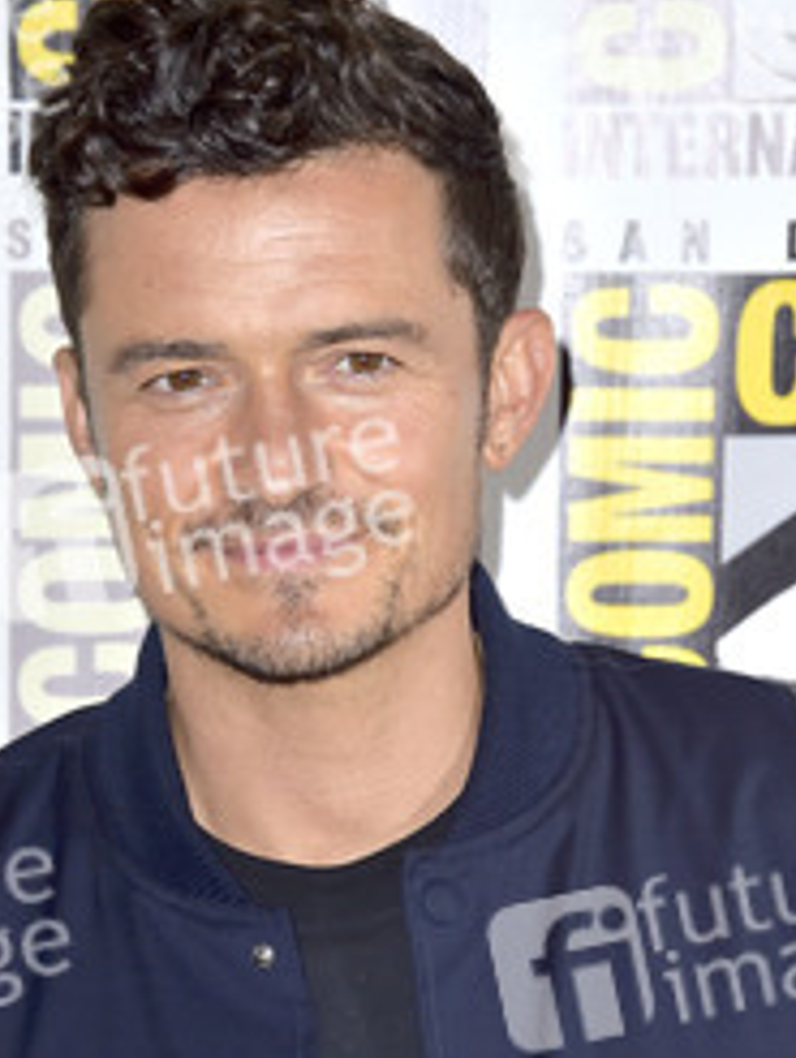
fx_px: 8601
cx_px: 321
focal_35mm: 281
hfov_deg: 5.3
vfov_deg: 7.0
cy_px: 735
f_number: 7.1
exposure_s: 1/250
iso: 320
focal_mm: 180
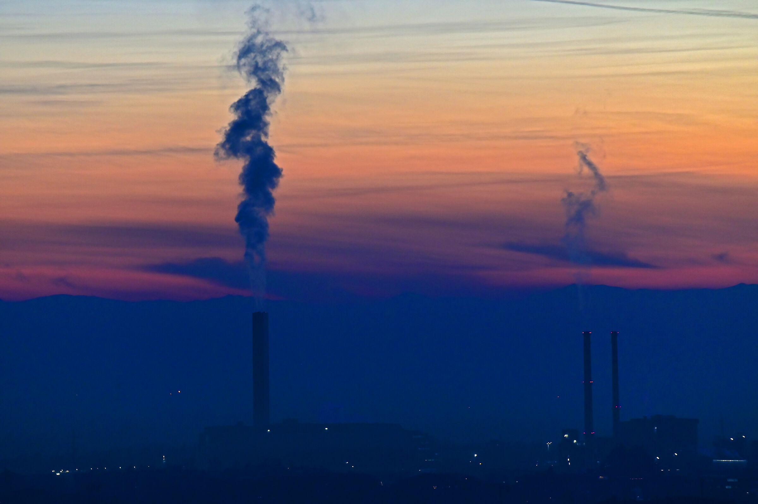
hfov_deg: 9.0
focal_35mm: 230
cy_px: 252
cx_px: 379
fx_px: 4840
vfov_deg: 6.0
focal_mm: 230
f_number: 7.1
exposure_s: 1/80
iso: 2500
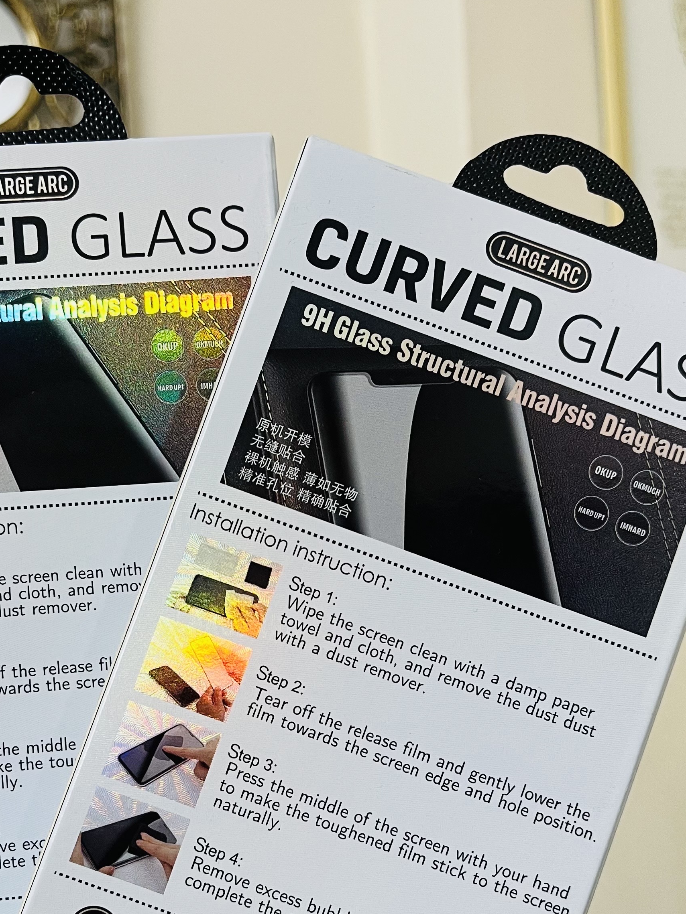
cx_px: 275
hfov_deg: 31.4
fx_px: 1216
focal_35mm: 46
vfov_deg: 40.7
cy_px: 620
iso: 64
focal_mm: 5.1
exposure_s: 1/50
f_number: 1.6
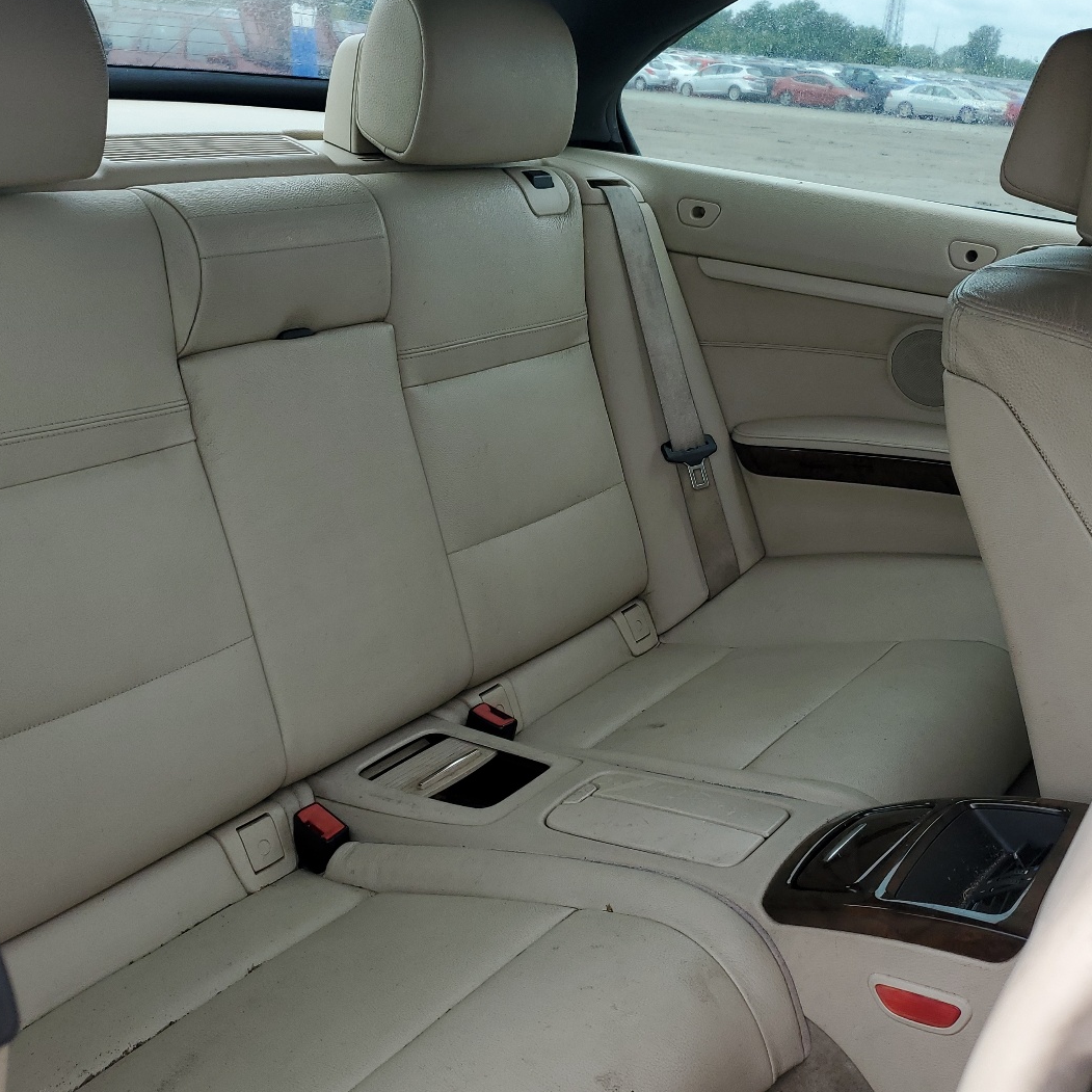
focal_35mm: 35
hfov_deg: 47.1
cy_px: 533
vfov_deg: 47.2
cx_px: 618
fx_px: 1249
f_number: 1.5
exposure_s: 1/667
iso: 50
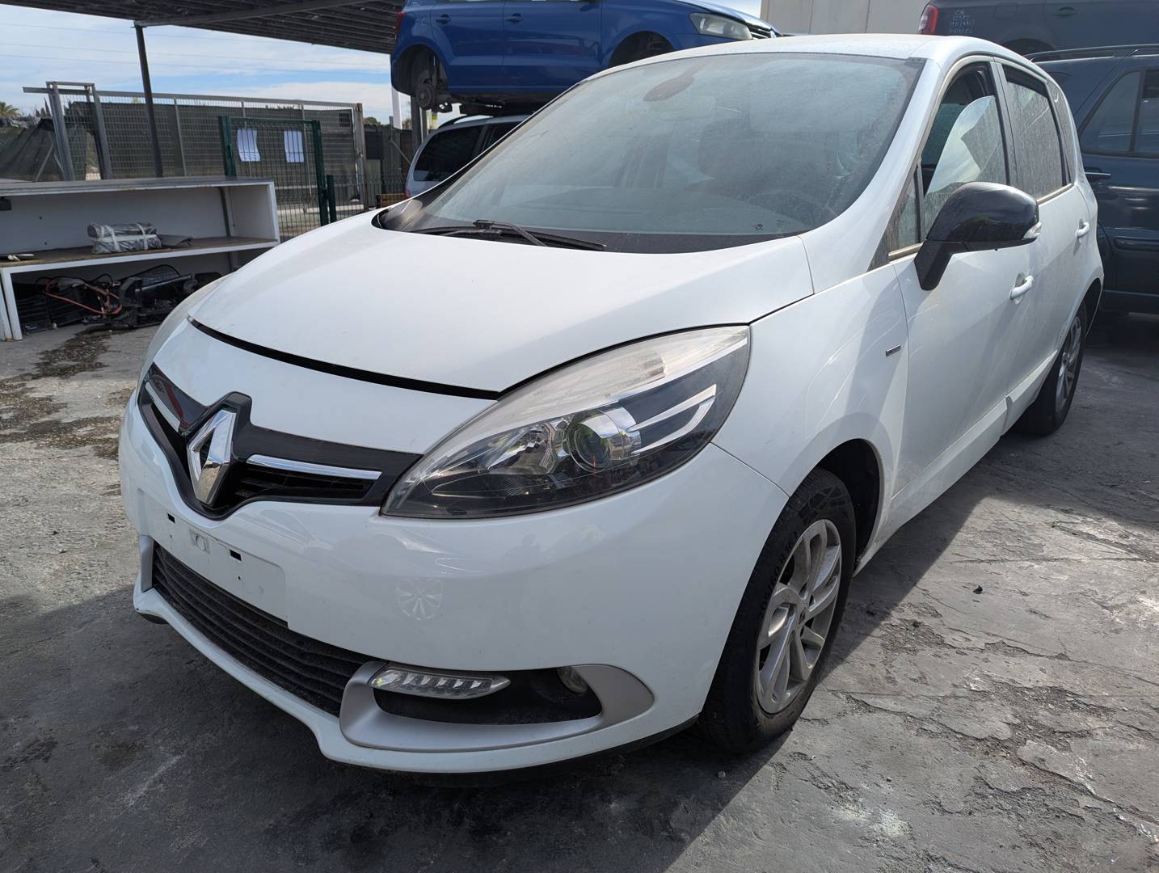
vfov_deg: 56.9
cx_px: 580
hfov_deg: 71.5
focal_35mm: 24
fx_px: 805
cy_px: 436
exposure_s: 1/1795
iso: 48
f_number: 1.85
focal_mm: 6.81
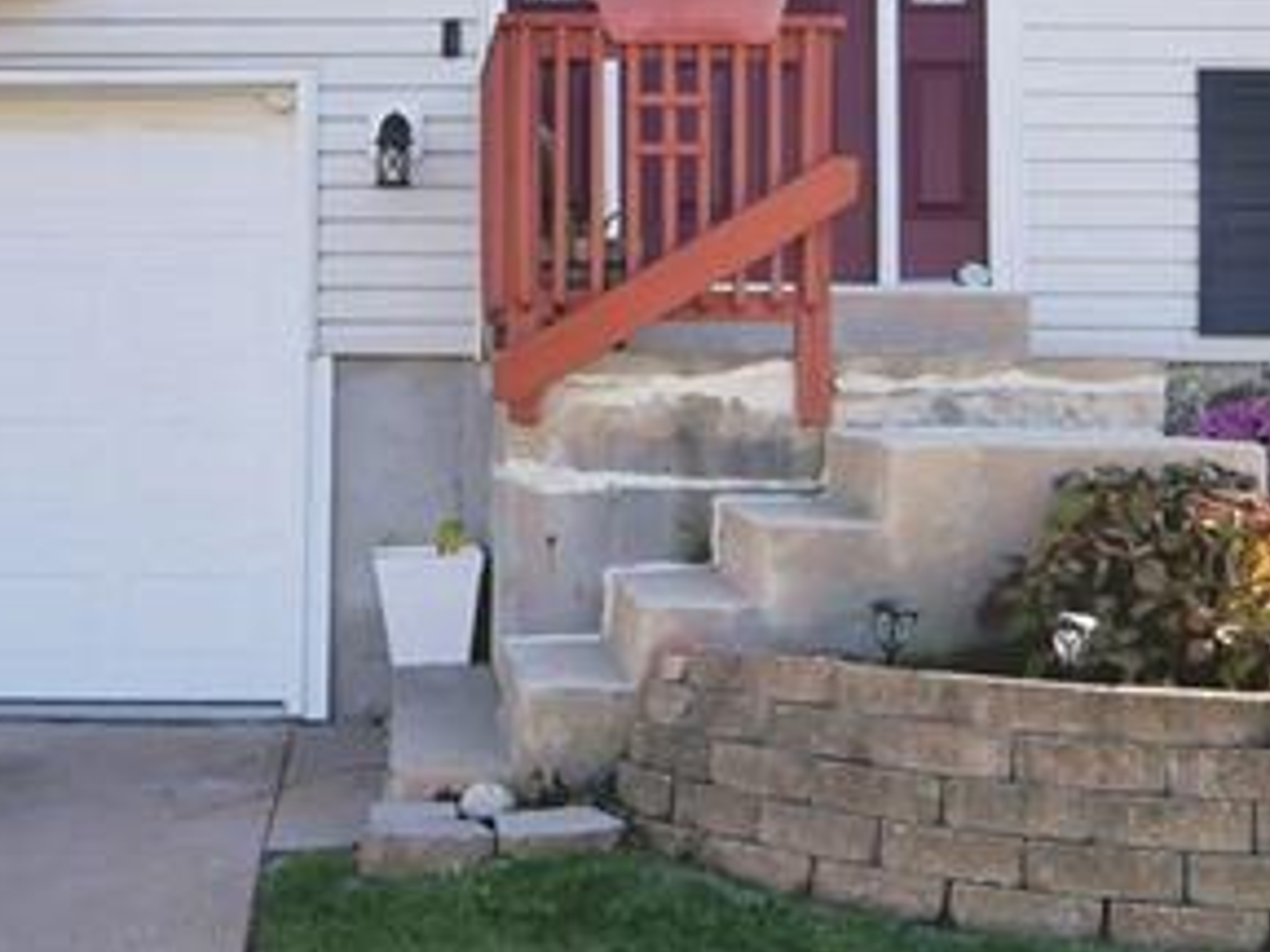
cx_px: 421
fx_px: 2348
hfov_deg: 30.0
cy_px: 326
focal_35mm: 64
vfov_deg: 22.8
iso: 800
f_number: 4
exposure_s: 1/30
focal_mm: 9
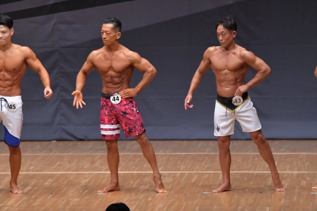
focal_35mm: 285
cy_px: 106
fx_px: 2508
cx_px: 158
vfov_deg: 4.8
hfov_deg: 7.2
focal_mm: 190
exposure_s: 1/400
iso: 6400
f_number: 5.6
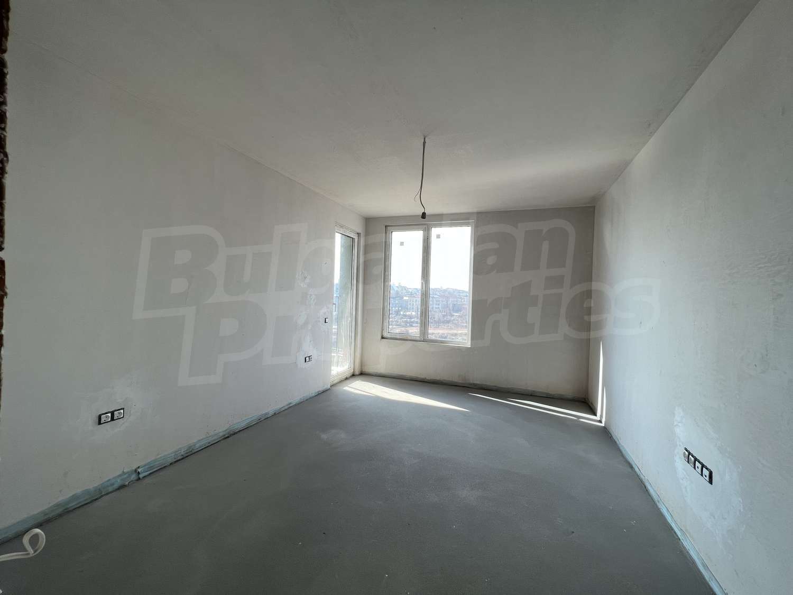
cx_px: 396
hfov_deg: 106.2
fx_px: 298
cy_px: 298
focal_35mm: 13
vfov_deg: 89.9
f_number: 1.8
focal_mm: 1.57
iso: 40
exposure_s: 1/122
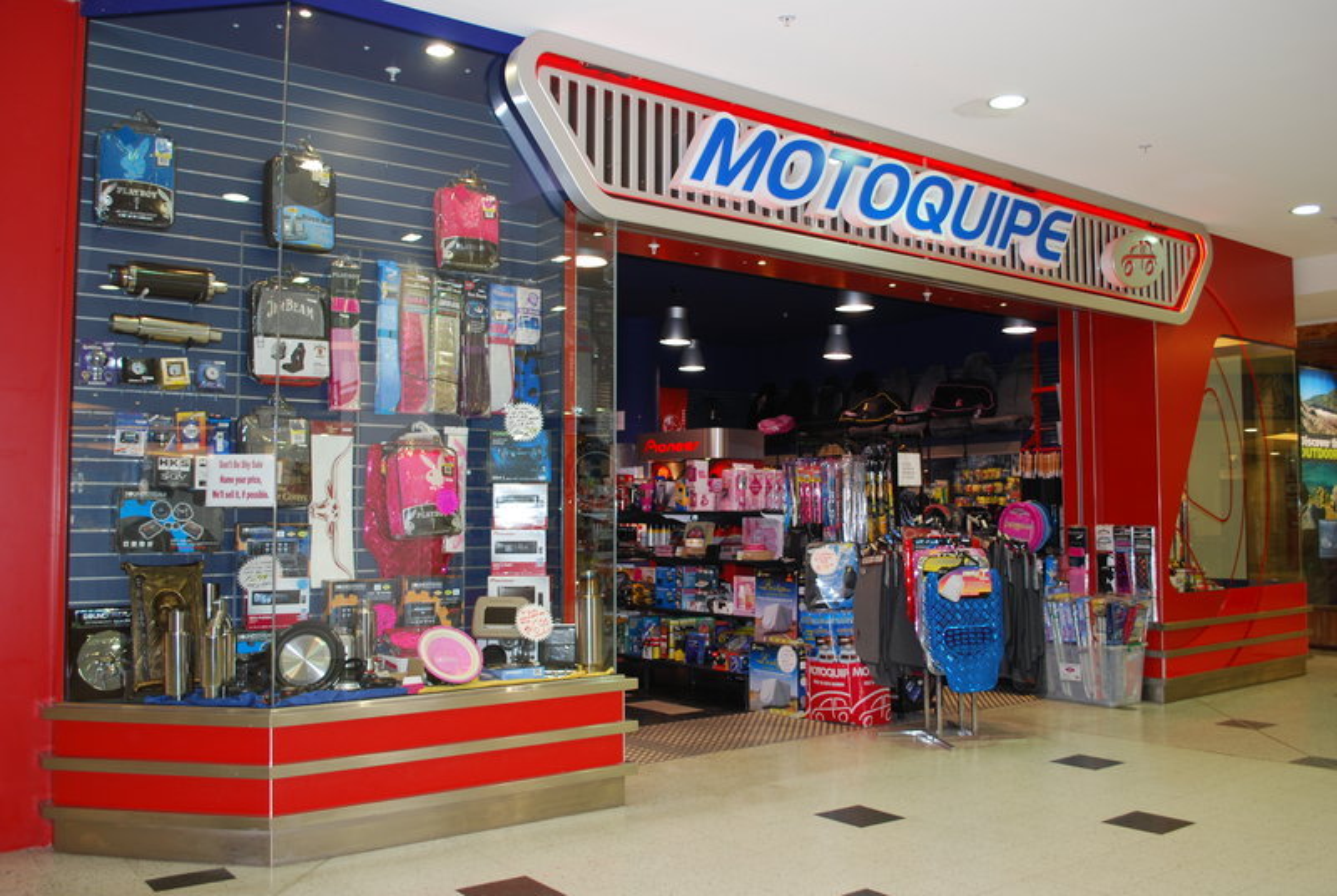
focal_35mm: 30
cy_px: 448
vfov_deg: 43.7
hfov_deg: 61.9
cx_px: 668
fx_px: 1116
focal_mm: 20
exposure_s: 1/60
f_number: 3.8
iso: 280
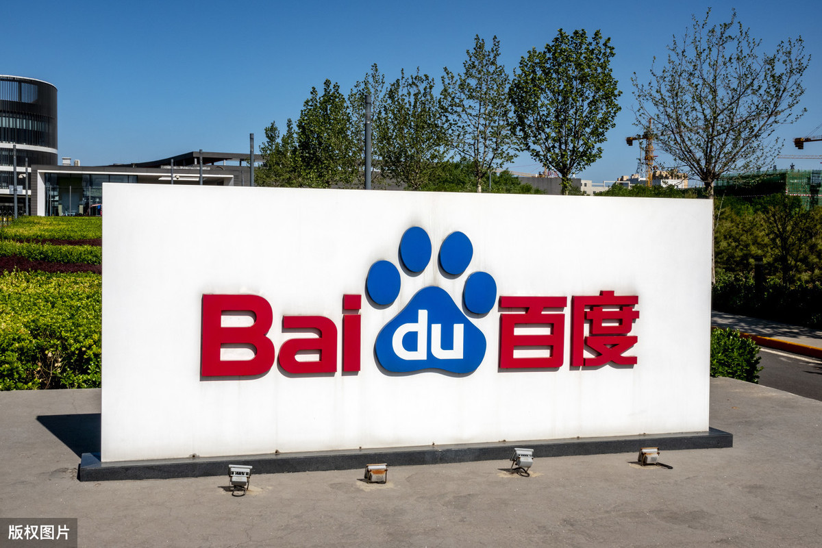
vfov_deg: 32.6
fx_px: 936
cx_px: 411
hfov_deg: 47.4
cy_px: 274
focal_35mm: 41
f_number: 11
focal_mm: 15.17
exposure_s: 1/250
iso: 100
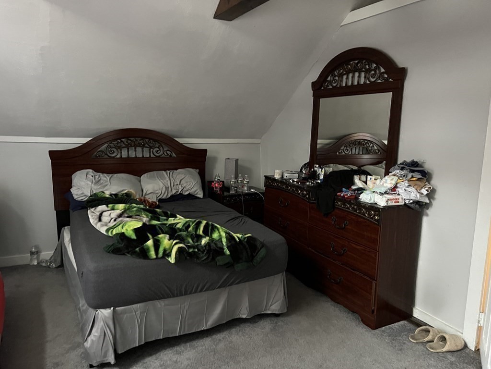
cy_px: 184
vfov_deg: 53.1
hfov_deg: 67.3
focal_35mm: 26
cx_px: 246
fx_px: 369
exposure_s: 1/30
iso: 640
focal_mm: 5.7
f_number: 1.5
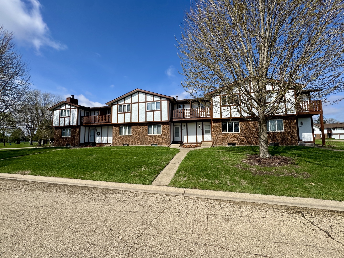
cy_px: 129
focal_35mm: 14
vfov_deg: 85.7
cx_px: 172
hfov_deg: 102.1
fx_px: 139
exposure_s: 1/2770
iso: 50
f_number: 2.2
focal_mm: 2.22
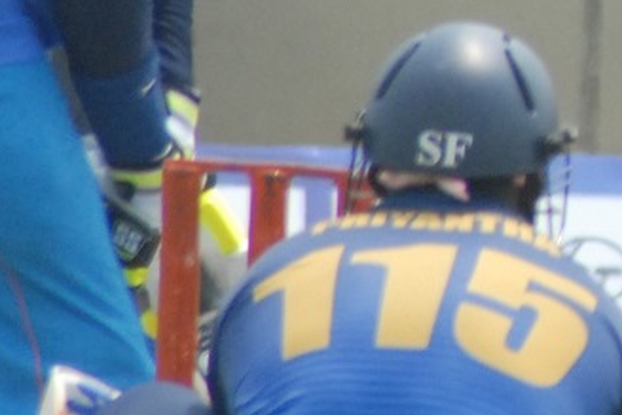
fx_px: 45942
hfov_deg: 0.8
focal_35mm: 2658
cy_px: -262
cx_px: 1356
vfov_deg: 0.5
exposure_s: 1/500
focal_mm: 300
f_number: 13
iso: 500
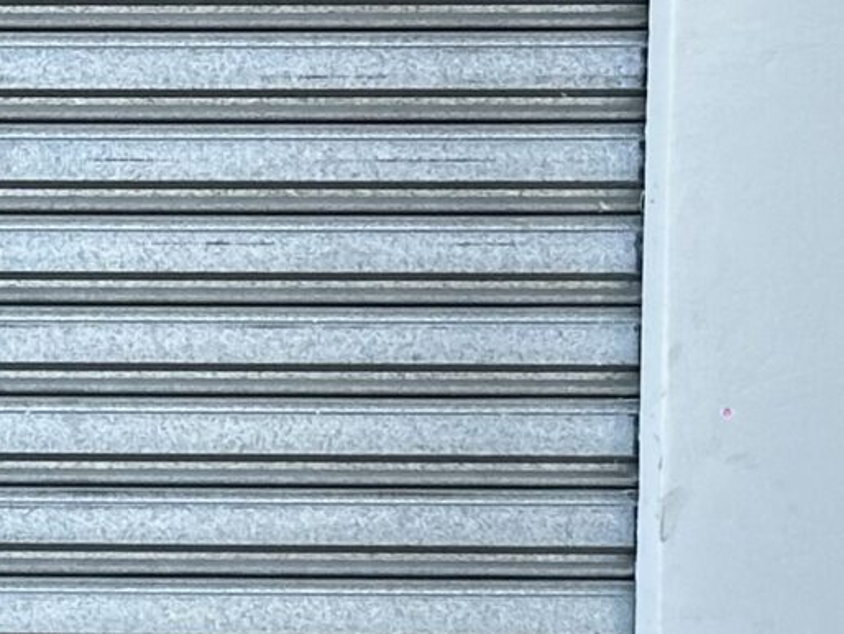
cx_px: -489
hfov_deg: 8.1
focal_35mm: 239
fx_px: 5830
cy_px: 935
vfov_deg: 6.2
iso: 64
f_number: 1.78
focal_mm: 6.86
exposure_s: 1/247
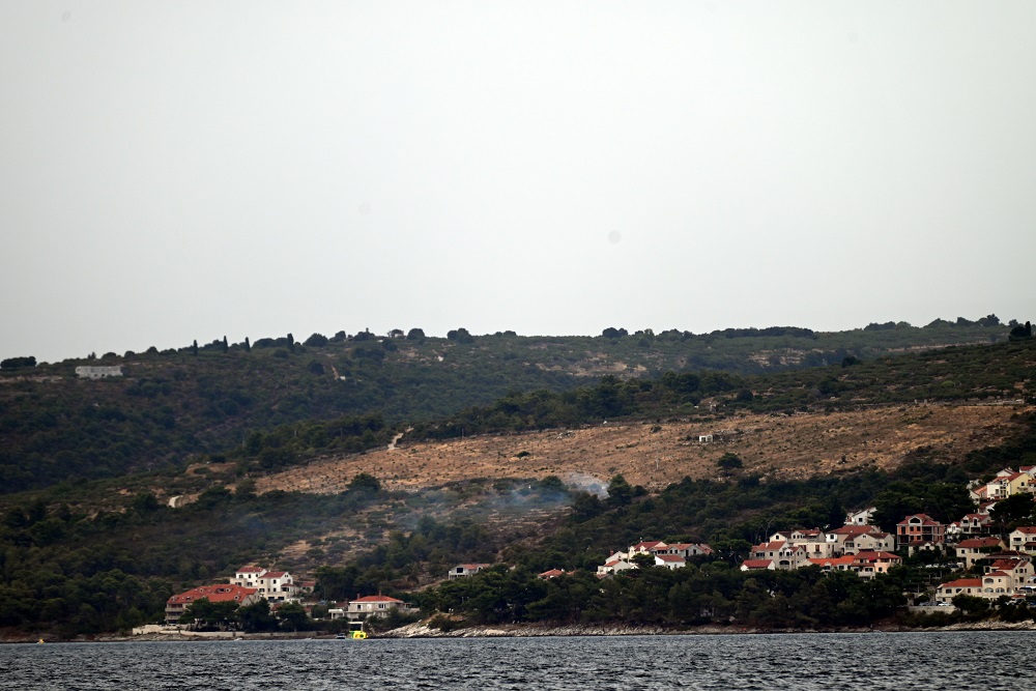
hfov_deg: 6.9
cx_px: 518
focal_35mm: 300
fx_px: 8634
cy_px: 346
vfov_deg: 4.6
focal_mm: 300
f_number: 5.6
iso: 125
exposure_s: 1/320
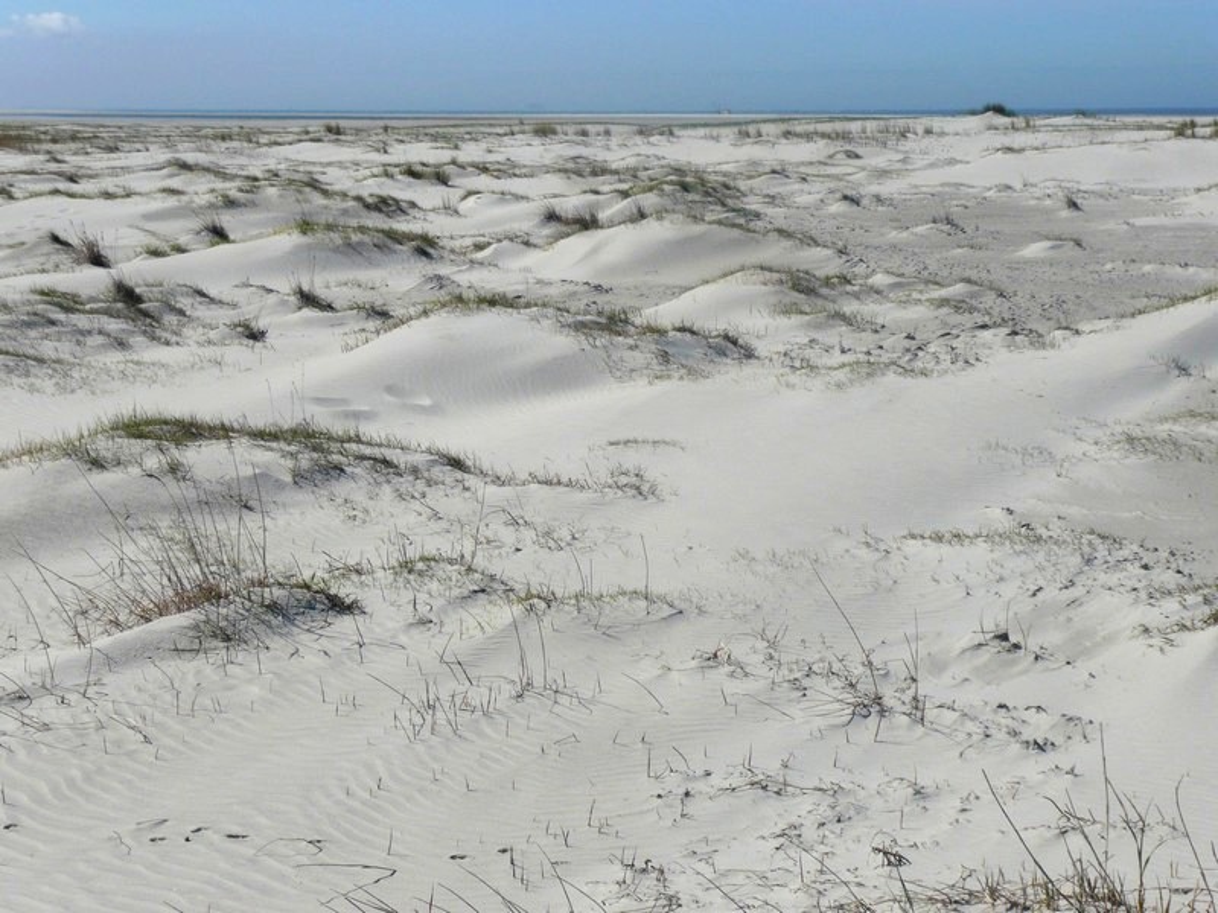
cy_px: 456
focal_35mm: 67
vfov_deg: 21.9
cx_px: 609
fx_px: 2357
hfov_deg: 29.0
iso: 100
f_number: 11
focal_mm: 11
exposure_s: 1/400
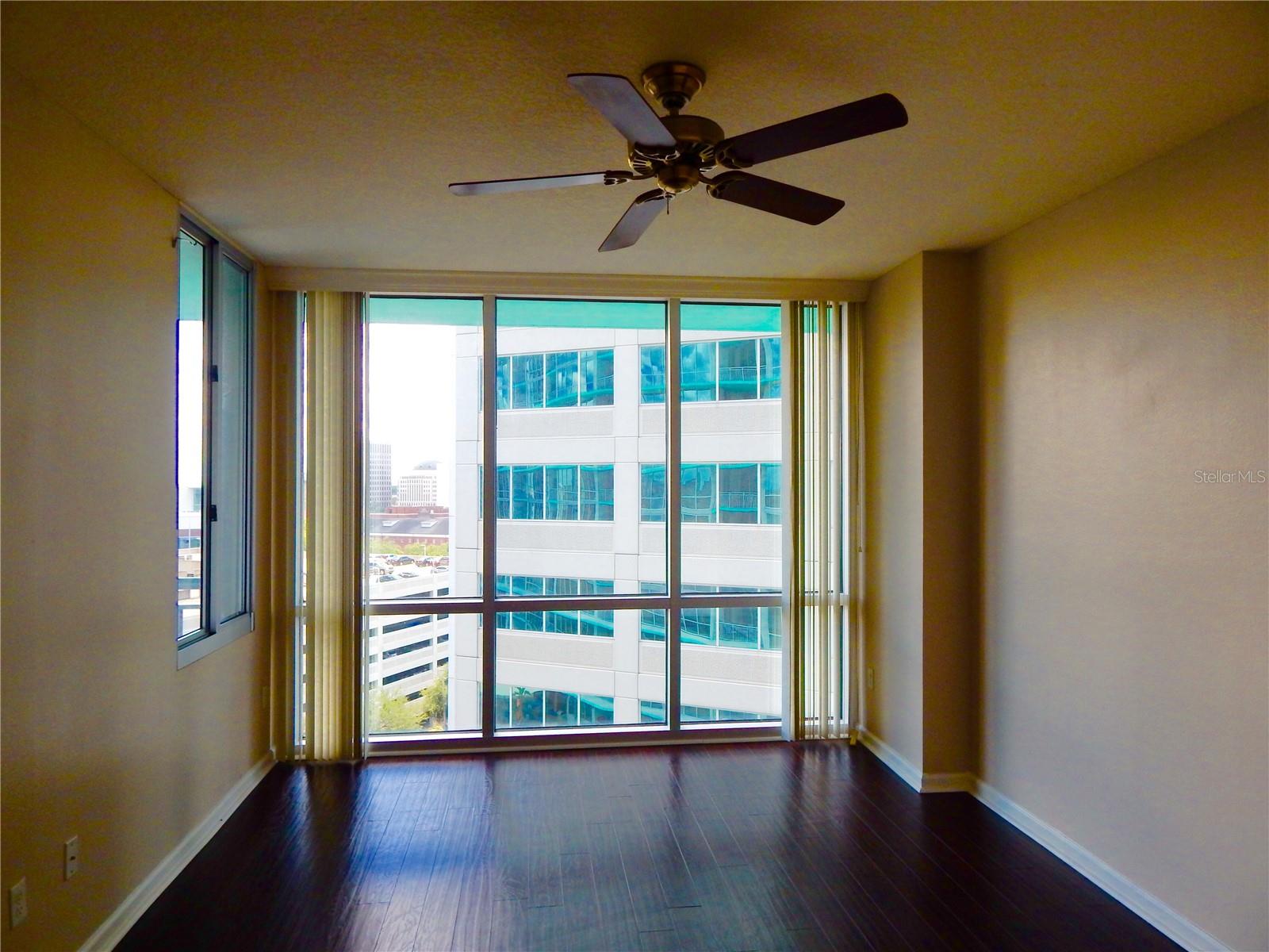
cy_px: 476
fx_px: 807
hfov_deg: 76.4
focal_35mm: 22
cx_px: 634
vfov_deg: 61.1
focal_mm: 4
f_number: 3
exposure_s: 1/60
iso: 125
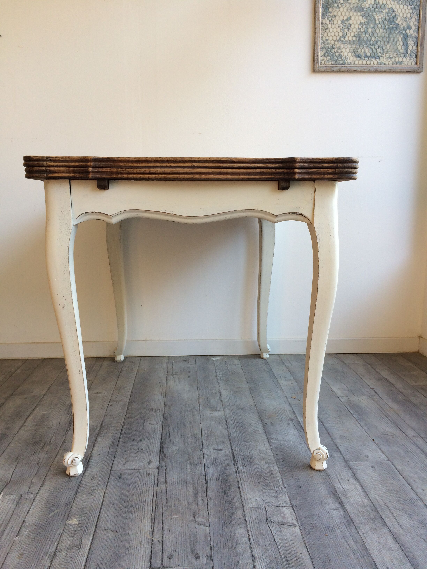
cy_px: 284
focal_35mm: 29
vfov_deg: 61.7
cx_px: 214
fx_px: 477
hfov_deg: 48.2
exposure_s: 1/100
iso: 50
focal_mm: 4.15
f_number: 2.2
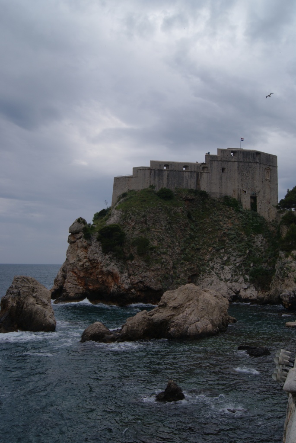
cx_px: 148
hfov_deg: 40.1
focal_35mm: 33
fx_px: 406
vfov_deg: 57.2
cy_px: 222
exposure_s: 1/640
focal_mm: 22
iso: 100
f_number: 5
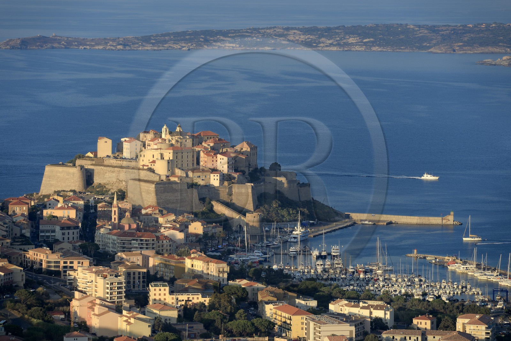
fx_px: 2838
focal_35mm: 200
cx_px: 256
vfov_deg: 6.9
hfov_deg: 10.3
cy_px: 170
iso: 100
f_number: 7.1
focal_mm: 200
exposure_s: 1/250
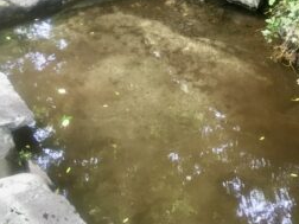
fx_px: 432
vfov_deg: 28.4
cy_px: 38
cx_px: 219
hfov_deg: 37.4
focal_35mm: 50
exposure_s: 1/33
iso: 100
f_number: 2.2
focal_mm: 4.15
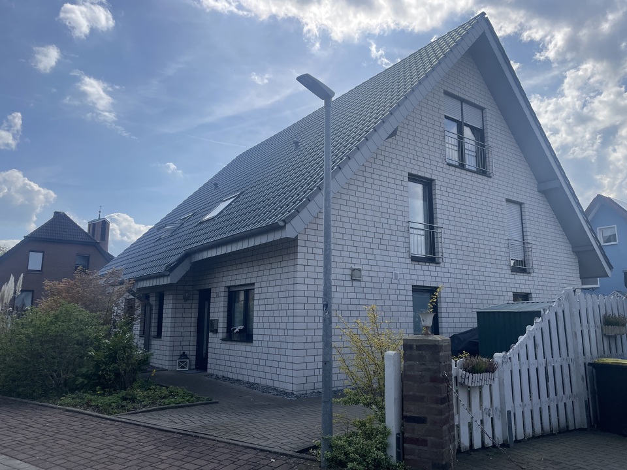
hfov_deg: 67.3
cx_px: 314
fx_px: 471
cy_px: 235
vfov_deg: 53.1
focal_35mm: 26
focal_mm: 4.2
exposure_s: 1/6135
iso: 32
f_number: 1.6
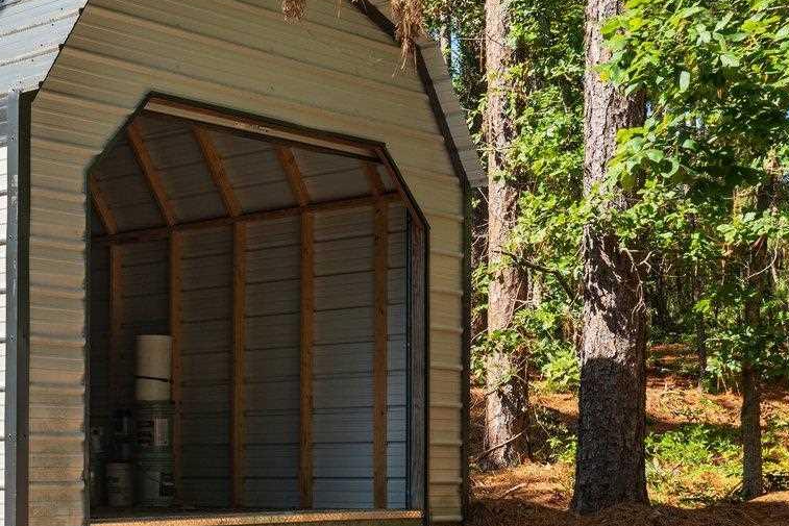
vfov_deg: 18.7
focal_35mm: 73
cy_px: 286
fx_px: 1600
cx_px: 133
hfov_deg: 27.0
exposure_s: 1/100
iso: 250
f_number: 8
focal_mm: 27
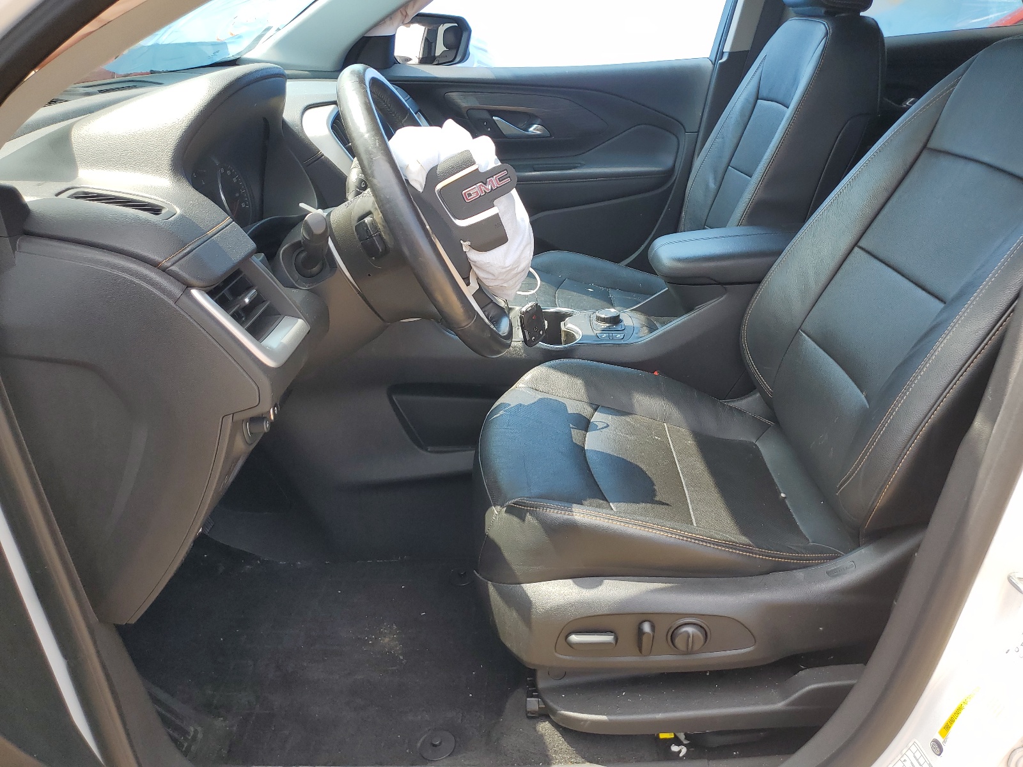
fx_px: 768
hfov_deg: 67.3
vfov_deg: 53.1
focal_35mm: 26
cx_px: 512
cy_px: 384
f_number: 1.5
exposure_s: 1/556
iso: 50
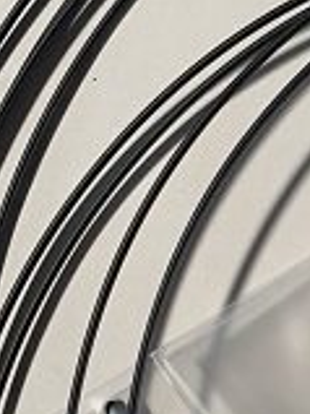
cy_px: 376
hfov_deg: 10.4
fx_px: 1578
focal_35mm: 132
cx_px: 603
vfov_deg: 14.8
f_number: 1.8
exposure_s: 1/121
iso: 100
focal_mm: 4.25
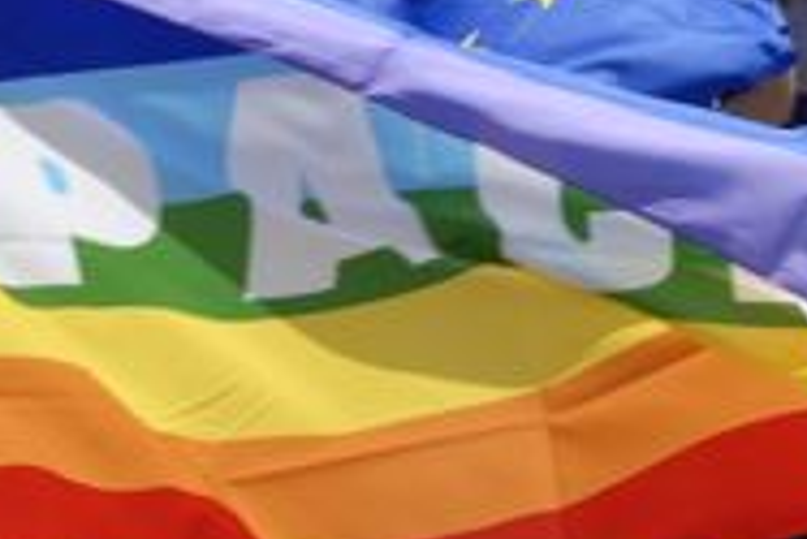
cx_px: 442
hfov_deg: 4.4
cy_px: 147
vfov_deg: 2.9
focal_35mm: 472
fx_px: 10589
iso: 200
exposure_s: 1/250
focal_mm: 92
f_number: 11
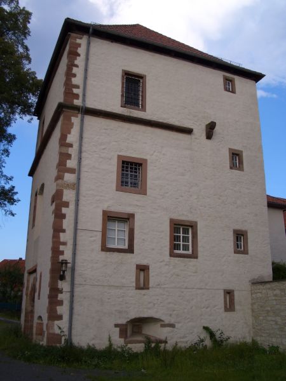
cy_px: 190
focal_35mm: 35
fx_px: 386
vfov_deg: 52.6
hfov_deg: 40.7
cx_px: 143
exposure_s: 1/200
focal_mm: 5.8
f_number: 4.3
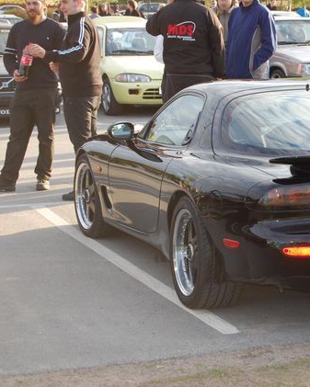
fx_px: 1350
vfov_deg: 16.3
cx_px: 276
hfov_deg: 13.0
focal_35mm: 118
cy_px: 193
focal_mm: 55
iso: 400
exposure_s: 1/200
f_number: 5.6
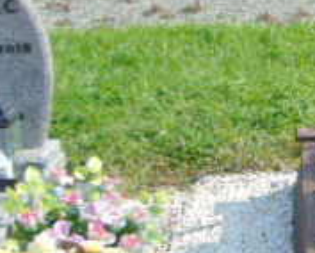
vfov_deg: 17.5
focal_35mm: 88
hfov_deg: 19.1
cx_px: 470
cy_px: 100
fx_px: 821
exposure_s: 1/640
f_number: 3
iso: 80
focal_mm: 4.5
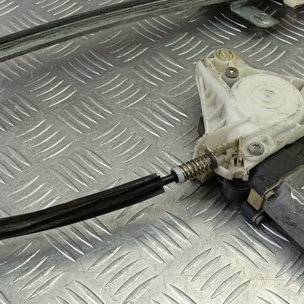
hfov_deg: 31.8
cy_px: 123
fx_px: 527
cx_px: 88
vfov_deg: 32.1
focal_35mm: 53
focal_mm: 4.11
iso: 130
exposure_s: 1/50
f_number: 1.6
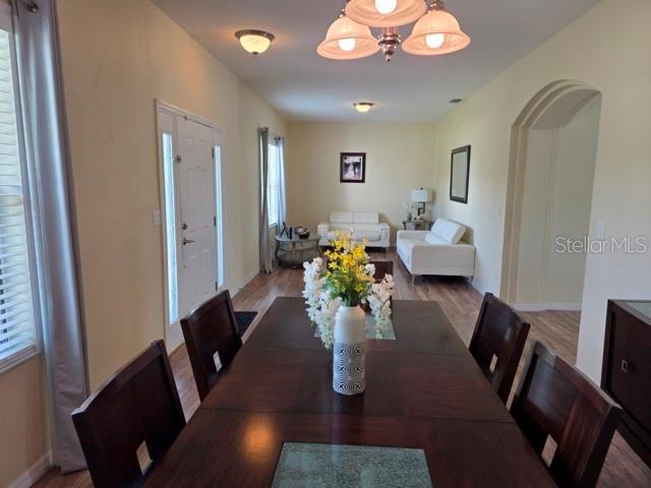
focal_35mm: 23
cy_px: 244
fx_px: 433
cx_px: 326
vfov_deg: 58.9
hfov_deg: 73.9
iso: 64
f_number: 1.7
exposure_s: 1/120
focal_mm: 6.25
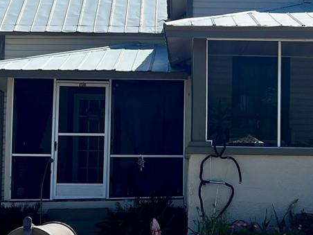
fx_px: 832
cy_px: 113
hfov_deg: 21.1
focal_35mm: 92
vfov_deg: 16.1
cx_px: 238
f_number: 1.5
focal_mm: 5.7
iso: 50
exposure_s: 1/4630
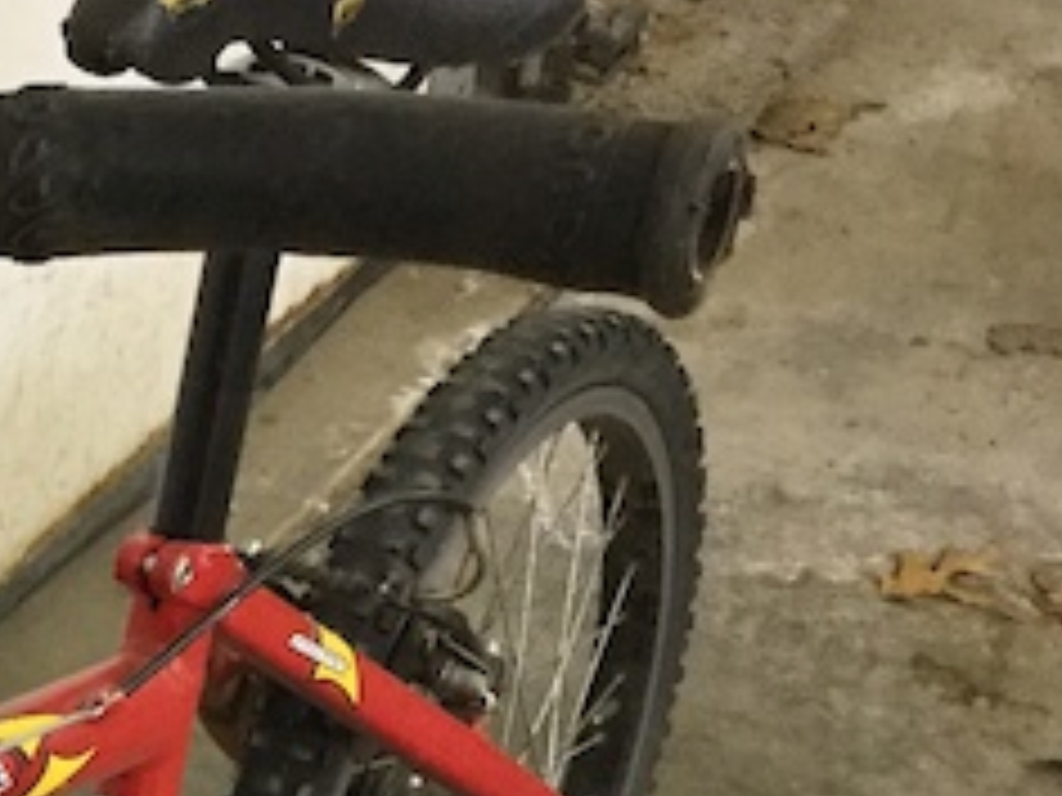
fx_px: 3221
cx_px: -572
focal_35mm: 105
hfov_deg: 16.8
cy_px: 1165
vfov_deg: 13.4
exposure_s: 1/30
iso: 125
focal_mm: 3.3
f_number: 2.4
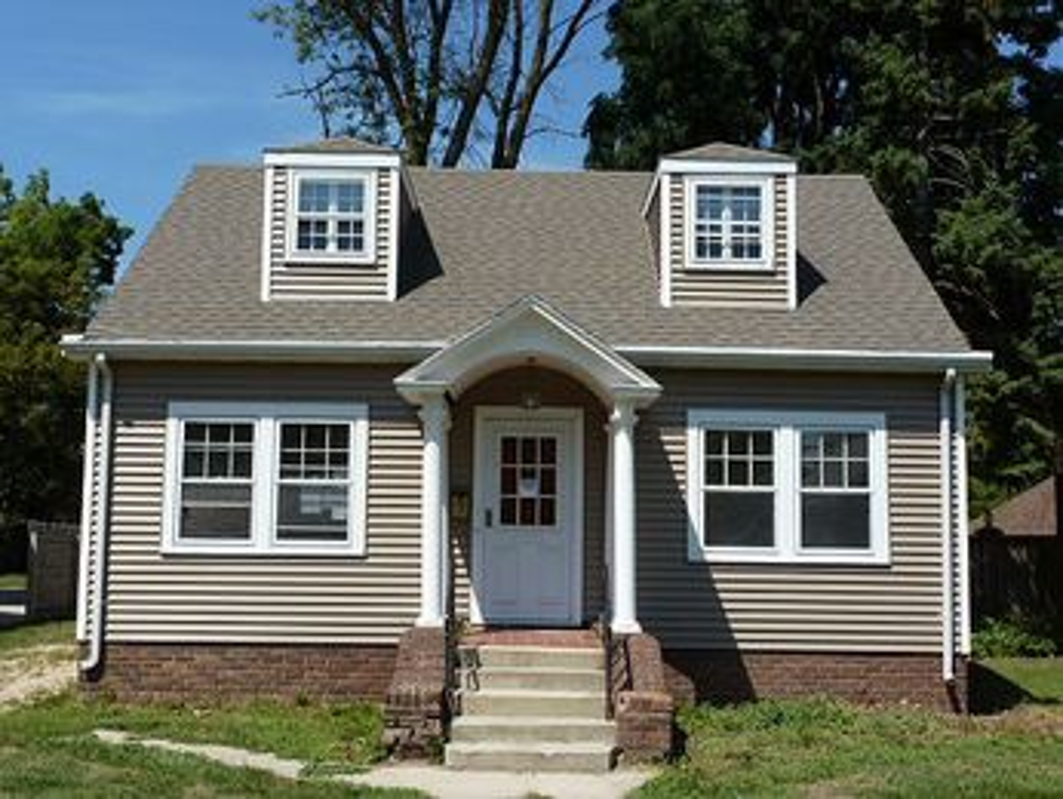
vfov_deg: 35.2
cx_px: 532
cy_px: 400
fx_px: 1260
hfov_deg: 45.7
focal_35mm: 41
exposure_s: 1/500
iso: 100
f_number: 4.5
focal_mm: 7.4
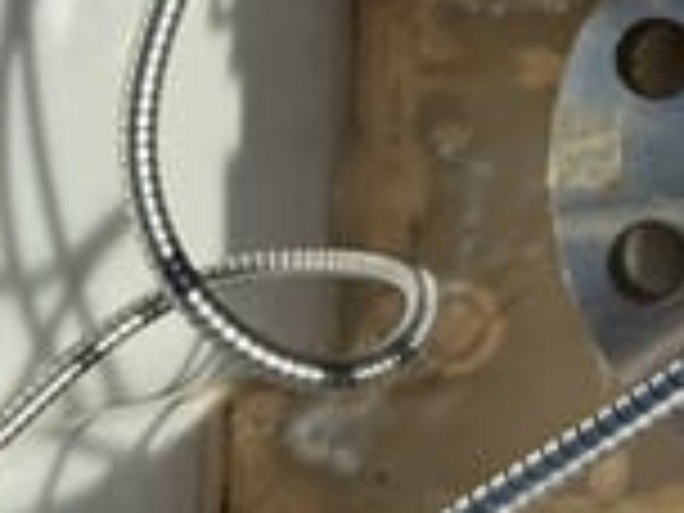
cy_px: -2
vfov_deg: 15.8
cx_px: 986
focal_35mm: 92
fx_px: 1818
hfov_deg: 19.0
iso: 25
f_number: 1.8
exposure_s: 1/1342
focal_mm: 3
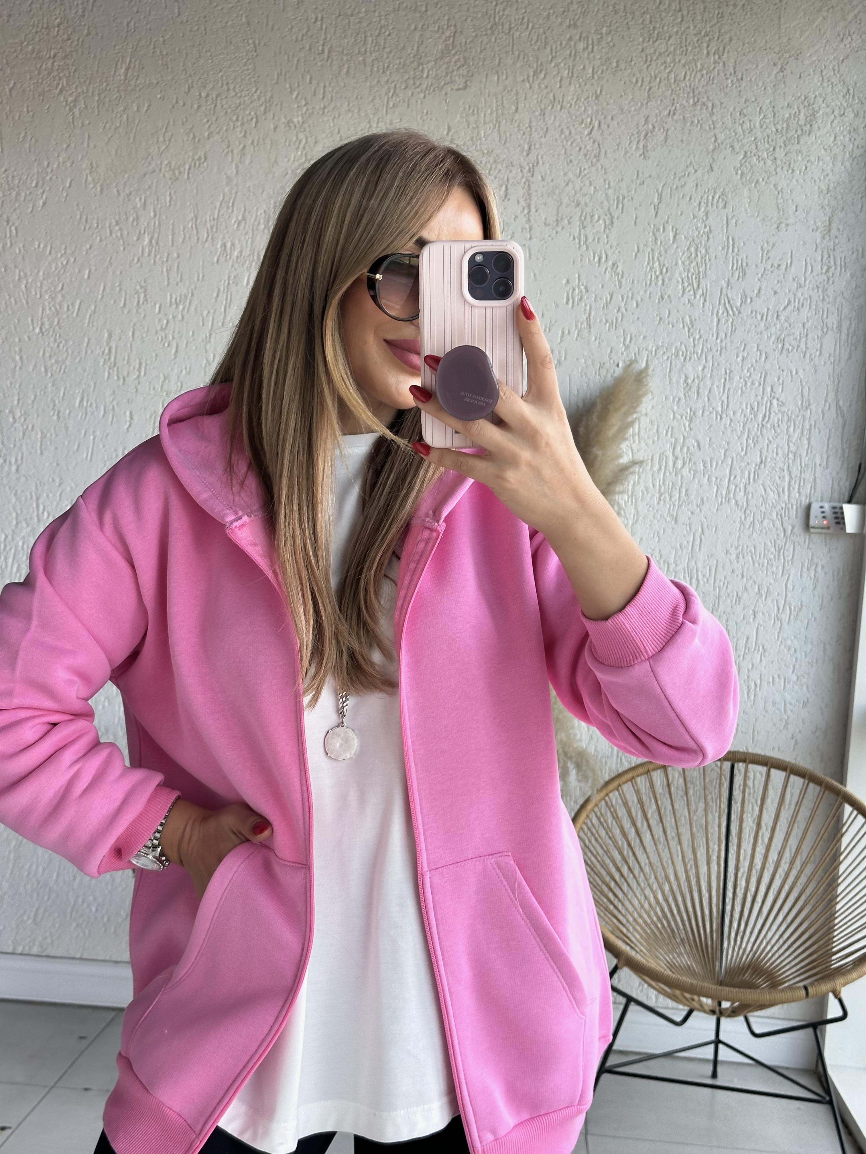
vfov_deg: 39.7
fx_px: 1601
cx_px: 433
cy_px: 577
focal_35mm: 48
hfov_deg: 30.3
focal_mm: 6.86
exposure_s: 1/155
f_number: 1.78
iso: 64
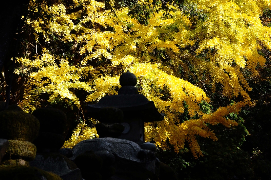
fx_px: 677
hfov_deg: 22.7
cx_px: 136
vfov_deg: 15.1
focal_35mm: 90
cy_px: 90
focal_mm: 60
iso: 1250
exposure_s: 1/500
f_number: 11
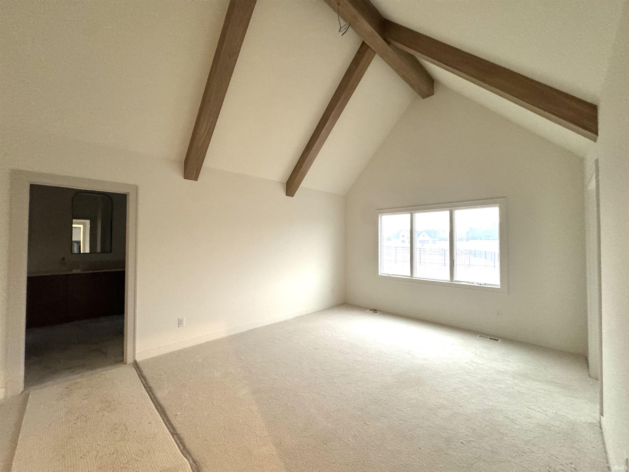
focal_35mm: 14
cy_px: 236
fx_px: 254
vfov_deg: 85.7
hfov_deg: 102.1
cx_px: 314
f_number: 2.2
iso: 500
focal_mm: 2.22
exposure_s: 1/60
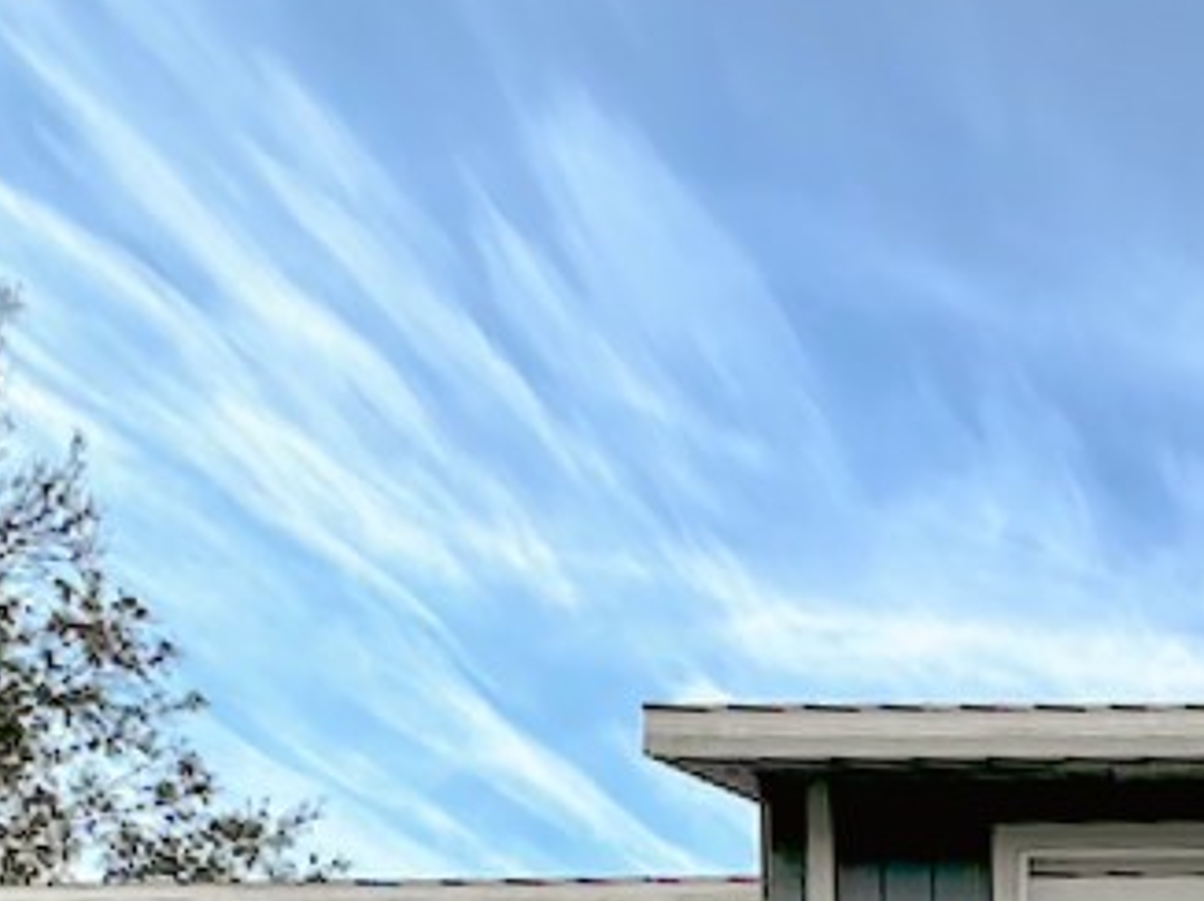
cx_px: 1067
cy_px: 1425
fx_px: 1912
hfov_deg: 33.3
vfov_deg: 21.4
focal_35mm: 55
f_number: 2.2
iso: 40
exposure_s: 1/543
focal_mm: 2.22
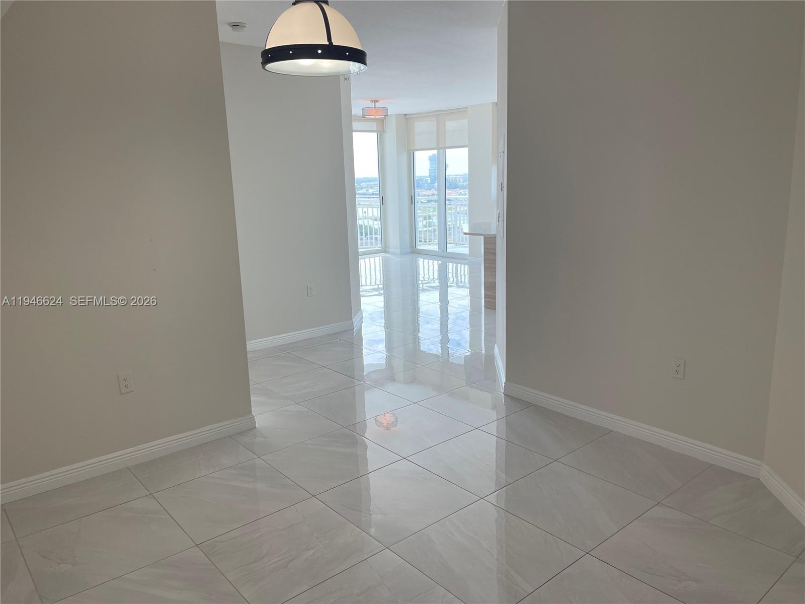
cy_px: 302
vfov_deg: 54.9
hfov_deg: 69.4
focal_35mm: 25
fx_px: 581
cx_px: 402
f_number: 1.6
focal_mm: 5.1
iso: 32
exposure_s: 1/296
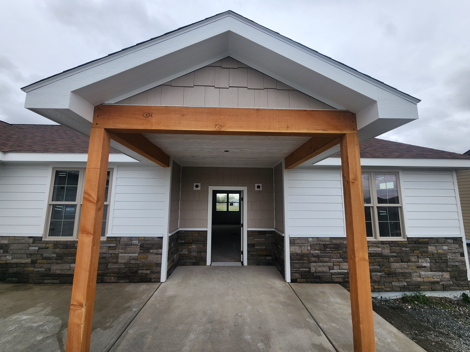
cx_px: 235
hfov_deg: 106.2
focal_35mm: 13
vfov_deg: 89.9
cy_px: 176
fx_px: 177
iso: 50
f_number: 2.2
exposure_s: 1/609
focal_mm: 2.2
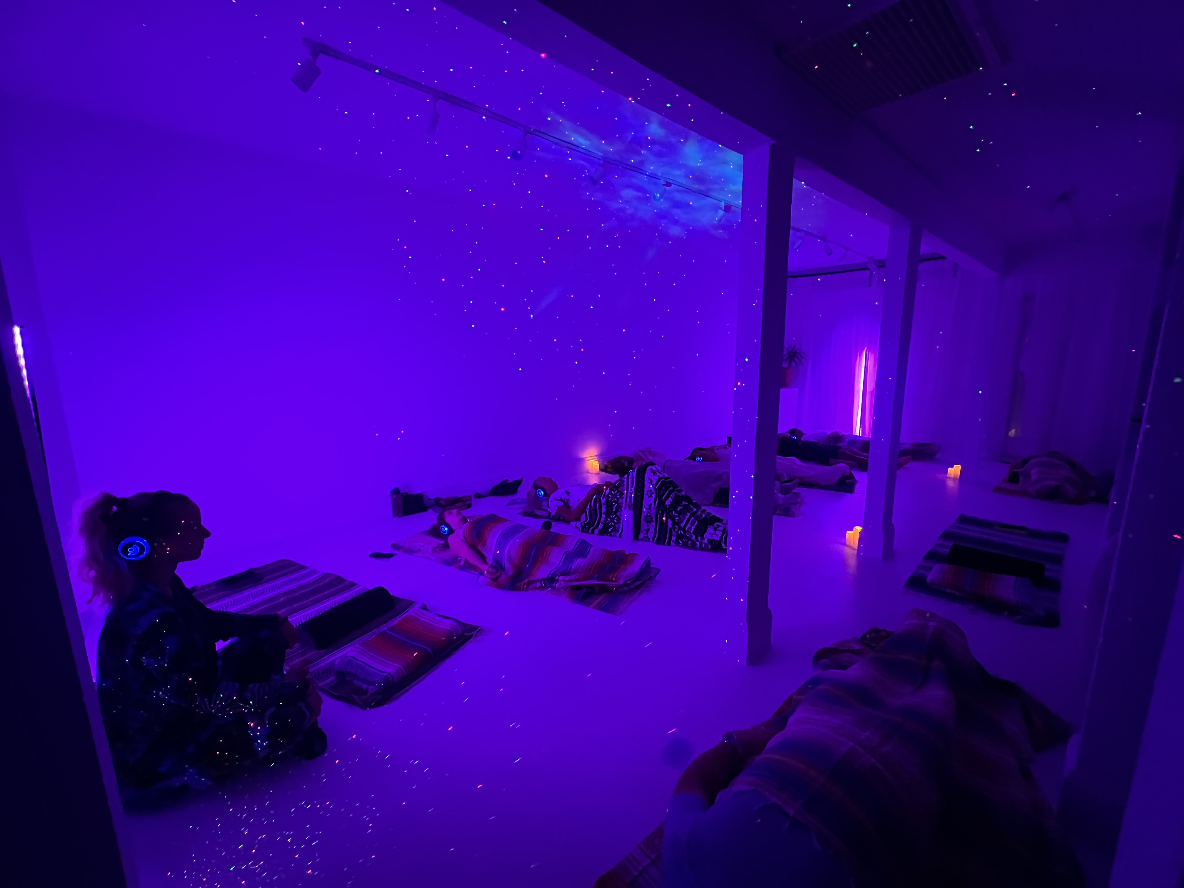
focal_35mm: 13
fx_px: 445
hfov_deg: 106.2
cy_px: 444
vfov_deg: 89.9
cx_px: 592
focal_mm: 1.57
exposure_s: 1/25
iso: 1000
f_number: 1.8
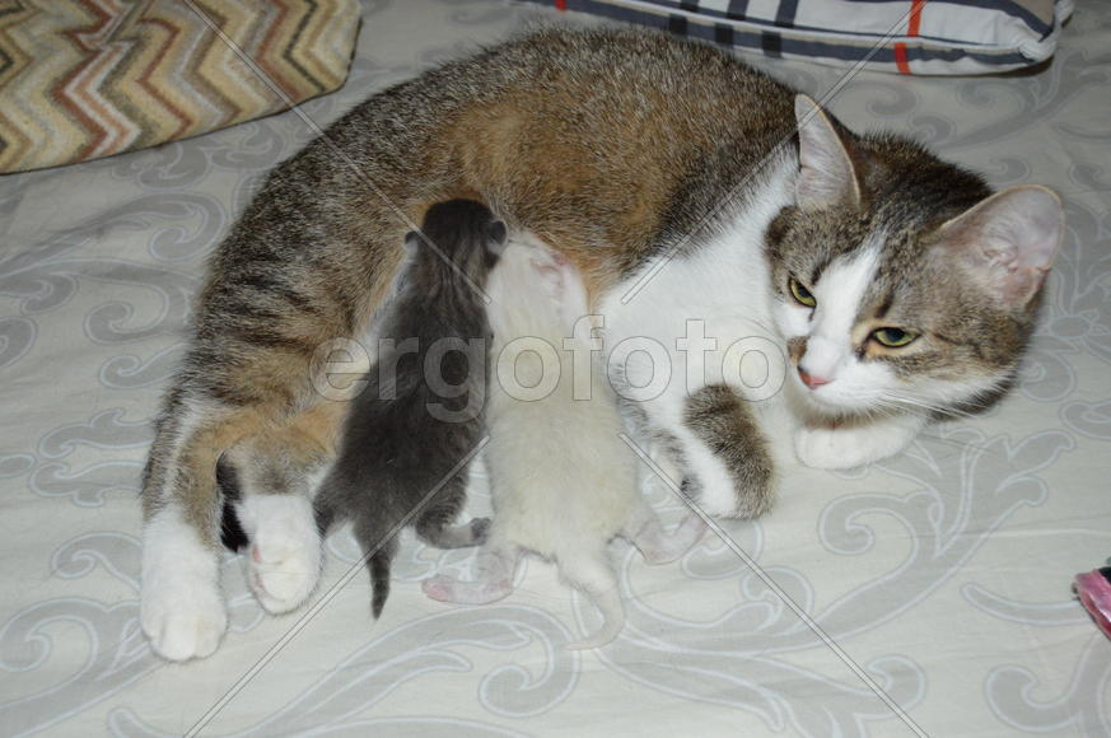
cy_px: 369
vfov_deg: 31.8
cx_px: 556
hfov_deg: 46.4
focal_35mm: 42
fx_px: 1295
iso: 1800
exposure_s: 1/60
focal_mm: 28
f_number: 4
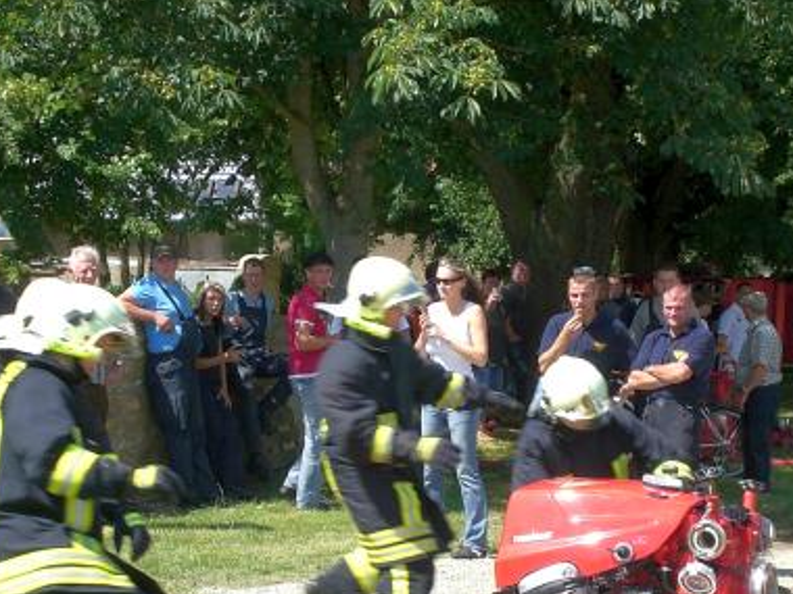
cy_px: 452
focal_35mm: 106
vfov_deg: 13.9
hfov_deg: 18.5
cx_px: 409
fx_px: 2428
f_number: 5.7
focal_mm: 10.4
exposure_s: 1/160
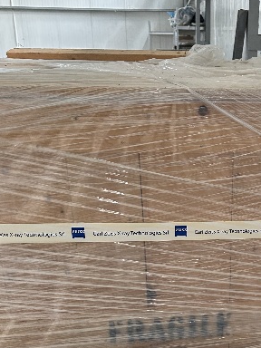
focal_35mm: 45
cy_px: 244
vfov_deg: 41.3
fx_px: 452
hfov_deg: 31.3
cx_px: 213
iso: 400
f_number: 1.78
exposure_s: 1/60
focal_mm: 6.86
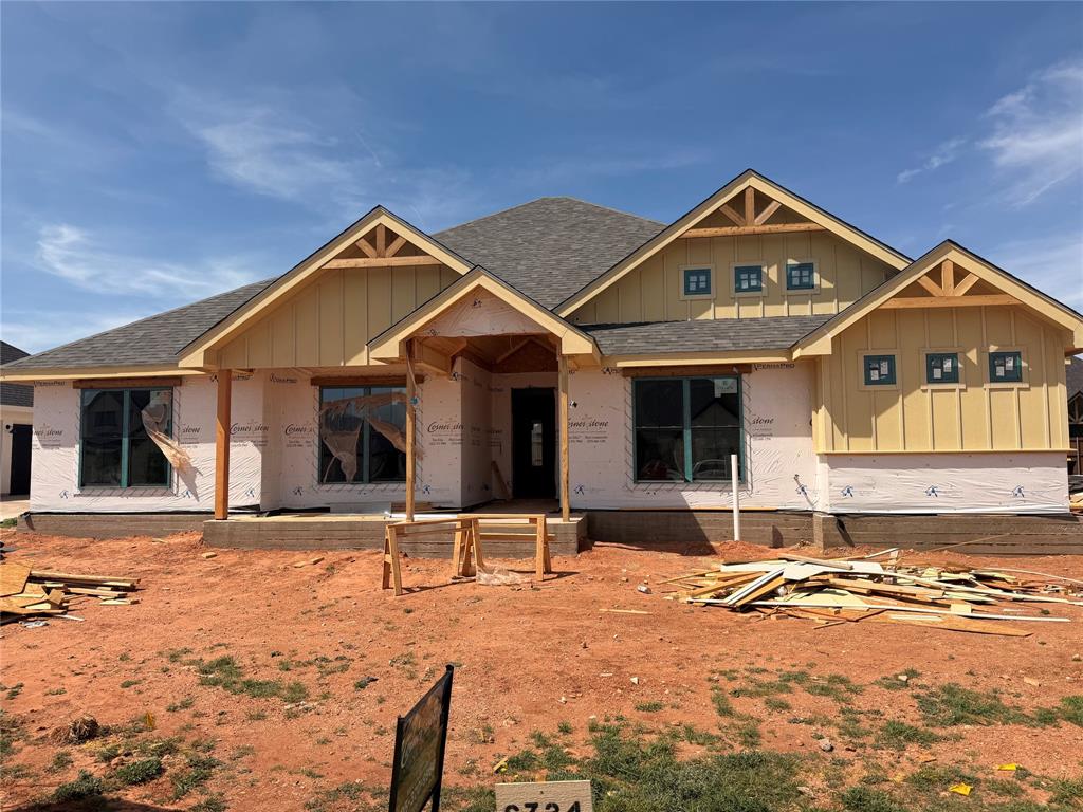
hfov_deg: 71.6
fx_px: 751
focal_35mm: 24
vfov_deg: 56.8
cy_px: 406
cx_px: 542
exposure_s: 1/6173
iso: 80
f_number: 1.78
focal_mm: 6.76
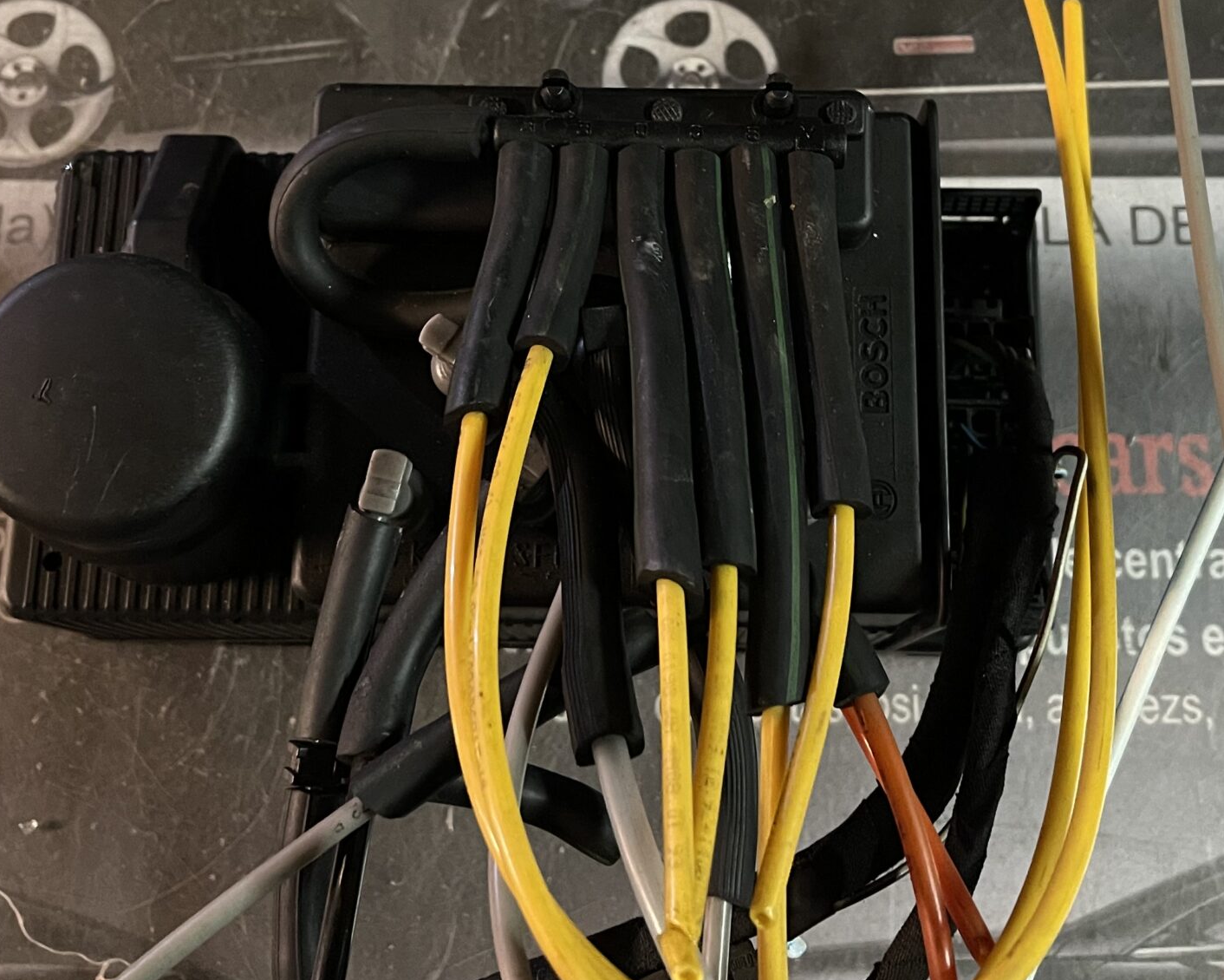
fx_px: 1667
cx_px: 629
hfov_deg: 40.3
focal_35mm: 46
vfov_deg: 32.4
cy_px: 304
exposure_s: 1/25
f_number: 1.6
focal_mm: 5.1
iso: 800
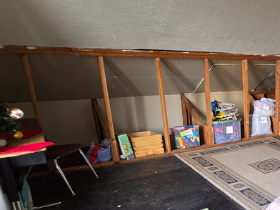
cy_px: 150
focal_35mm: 34
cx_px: 309
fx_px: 275
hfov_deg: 42.4
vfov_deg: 40.9
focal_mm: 2.2
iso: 125
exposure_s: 1/60
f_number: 2.2
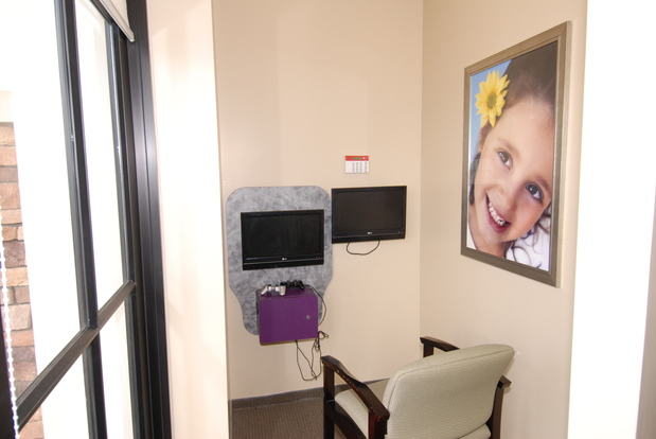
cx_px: 328
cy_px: 220
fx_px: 410
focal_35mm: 22
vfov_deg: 56.3
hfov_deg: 77.3
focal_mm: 15
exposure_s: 1/125
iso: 400
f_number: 5.6
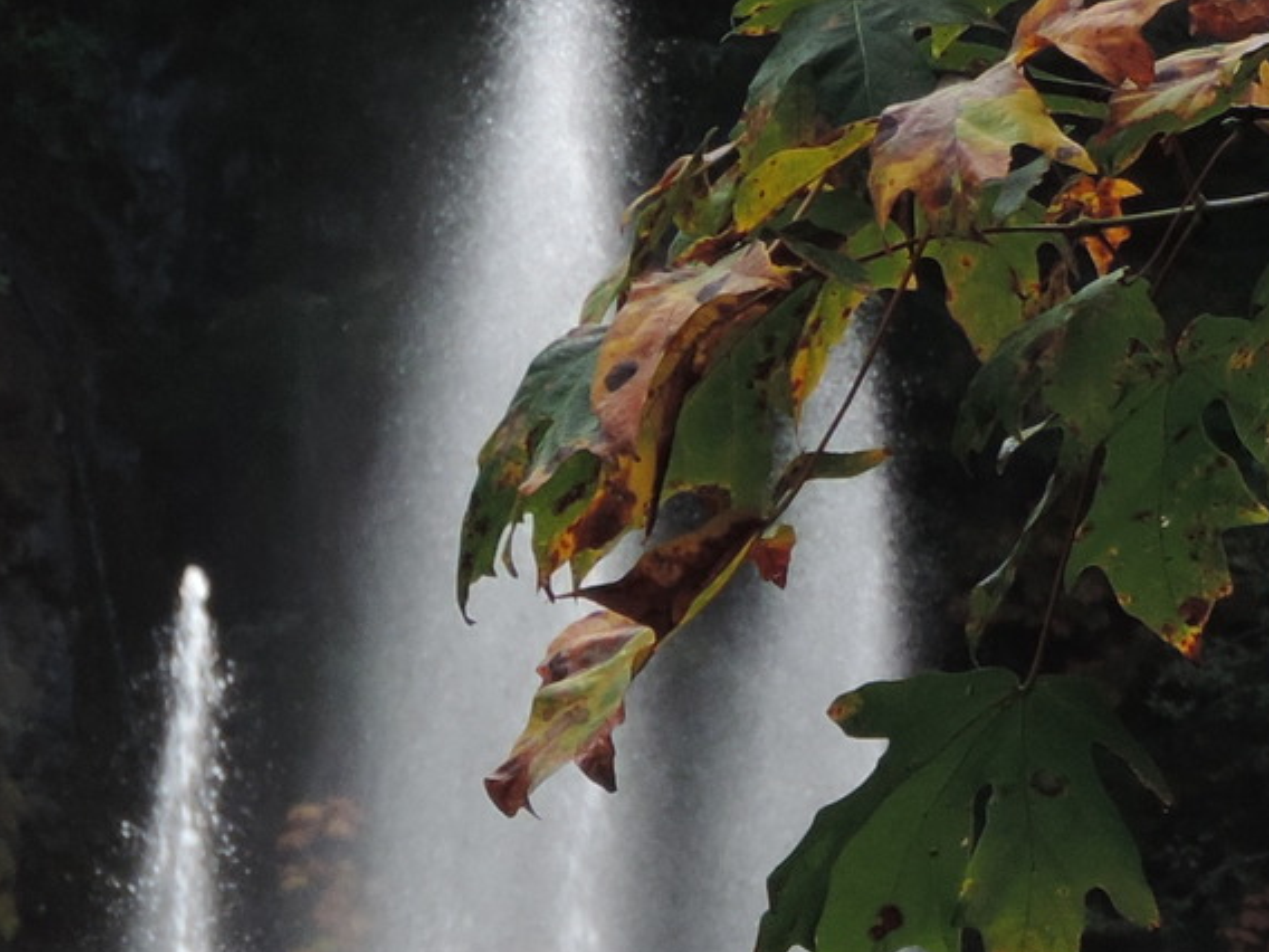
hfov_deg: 5.0
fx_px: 14517
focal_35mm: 396
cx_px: -230
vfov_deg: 3.7
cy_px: 1574
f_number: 4.1
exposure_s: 1/160
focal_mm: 16
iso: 80
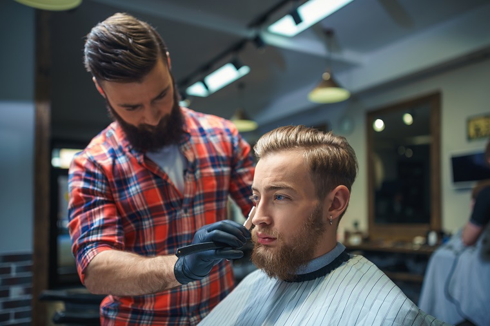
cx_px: 245
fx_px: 422
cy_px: 163
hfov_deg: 60.3
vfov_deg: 42.3
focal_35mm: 31
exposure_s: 1/160
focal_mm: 31
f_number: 2
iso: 50
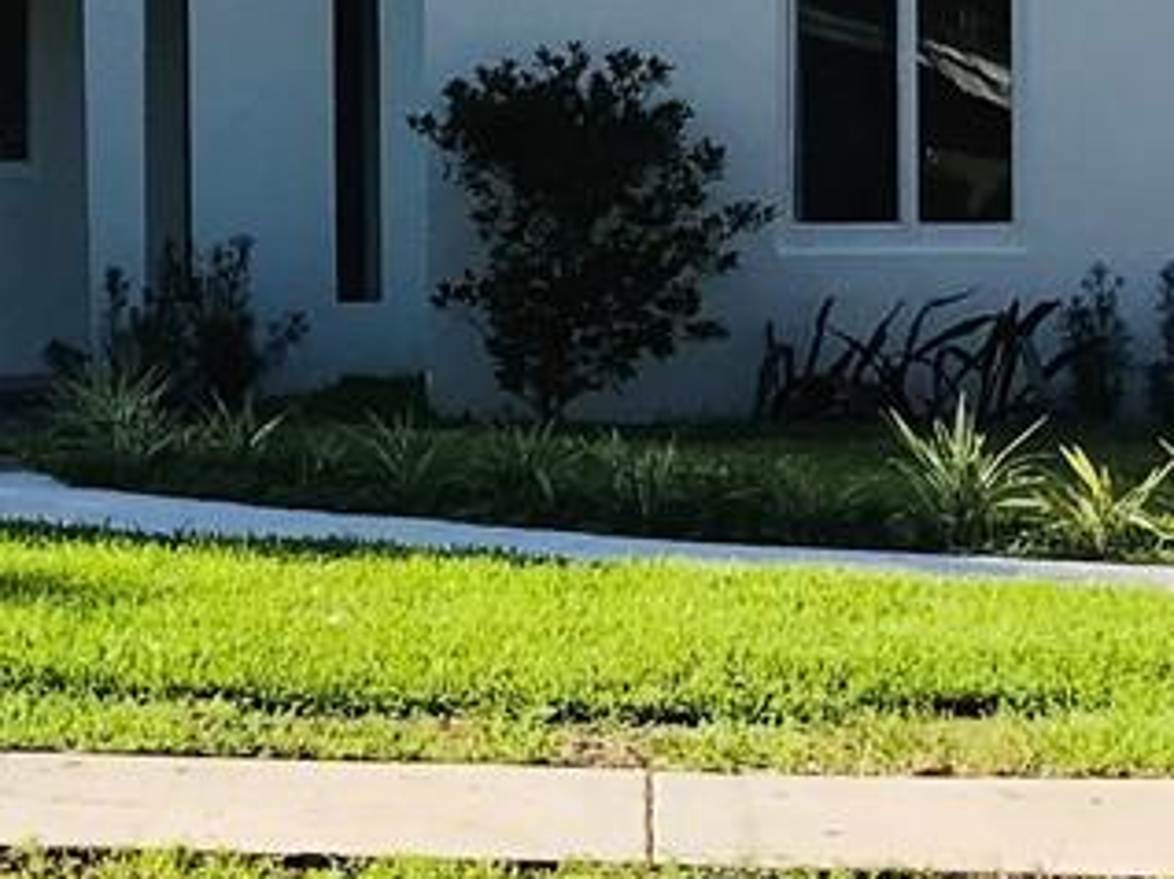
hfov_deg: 13.0
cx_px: -775
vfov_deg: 10.5
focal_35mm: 141
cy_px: 247
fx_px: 4778
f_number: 1.8
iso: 20
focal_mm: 3.99
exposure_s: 1/1277
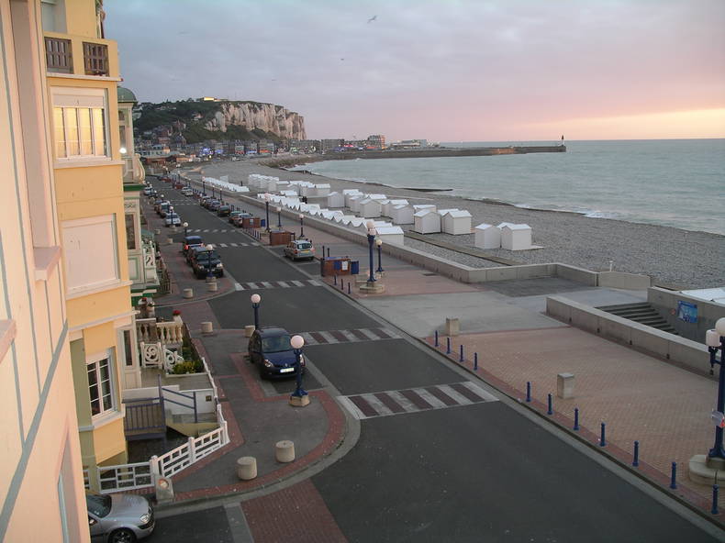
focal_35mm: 37
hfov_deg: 50.2
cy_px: 272
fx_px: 775
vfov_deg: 38.6
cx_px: 362
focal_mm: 7.8
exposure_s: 1/40
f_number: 2.8
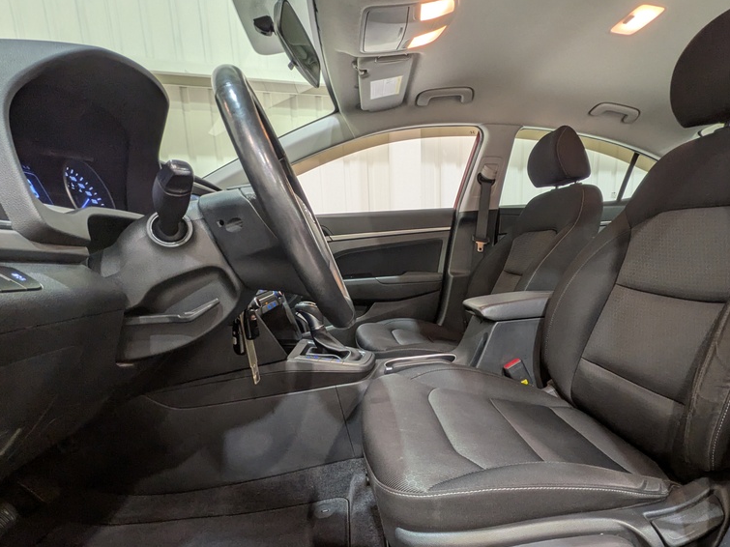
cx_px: 442
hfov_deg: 83.5
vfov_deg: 67.9
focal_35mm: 19
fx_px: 401
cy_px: 331
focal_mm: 1.83
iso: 76
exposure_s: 1/33.3
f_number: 2.2
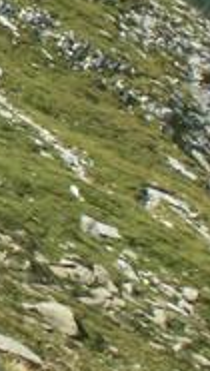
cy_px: 30
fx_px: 1886
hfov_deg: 6.2
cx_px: -202
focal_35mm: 191
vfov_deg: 11.2
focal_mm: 8.52
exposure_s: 1/100
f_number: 8
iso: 50
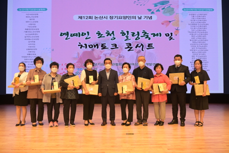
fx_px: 204
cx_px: 114
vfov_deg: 41.1
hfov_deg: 58.7
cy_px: 76
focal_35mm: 32
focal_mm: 32
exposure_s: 1/200
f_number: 6.3
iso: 640
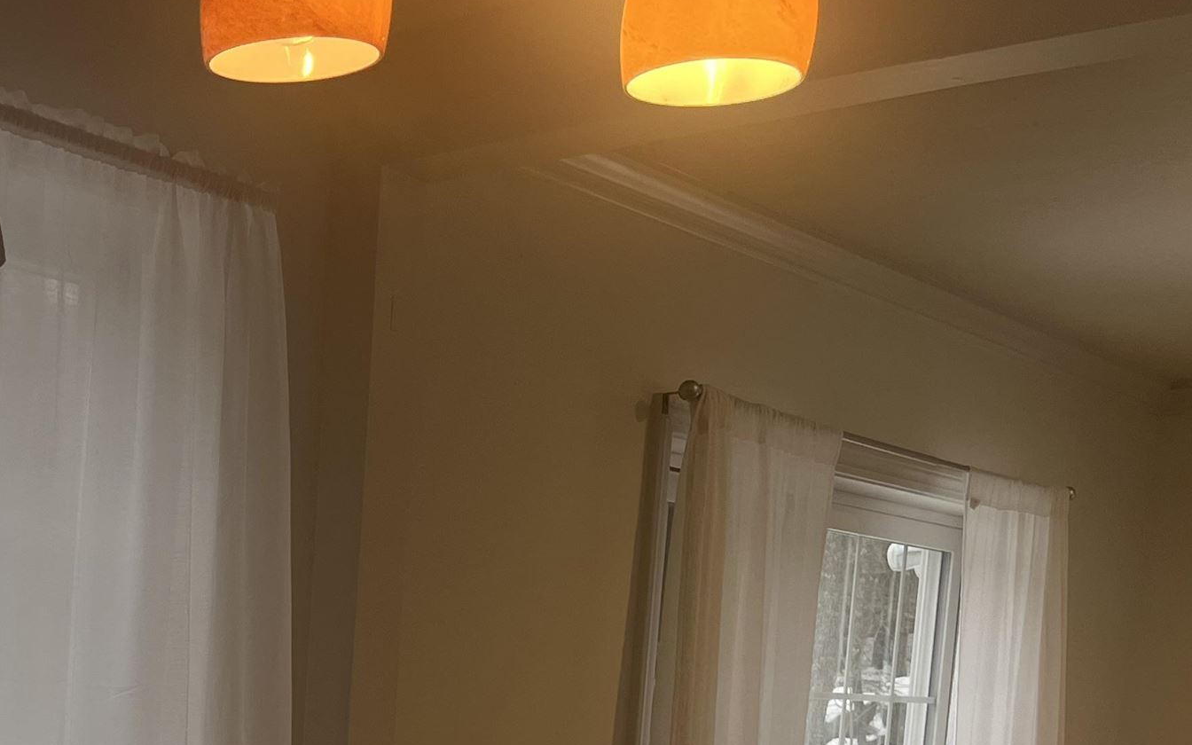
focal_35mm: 63
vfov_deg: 19.1
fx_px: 2047
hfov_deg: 29.4
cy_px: 968
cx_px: -114
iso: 32
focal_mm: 5.1
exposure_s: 1/144
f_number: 1.6
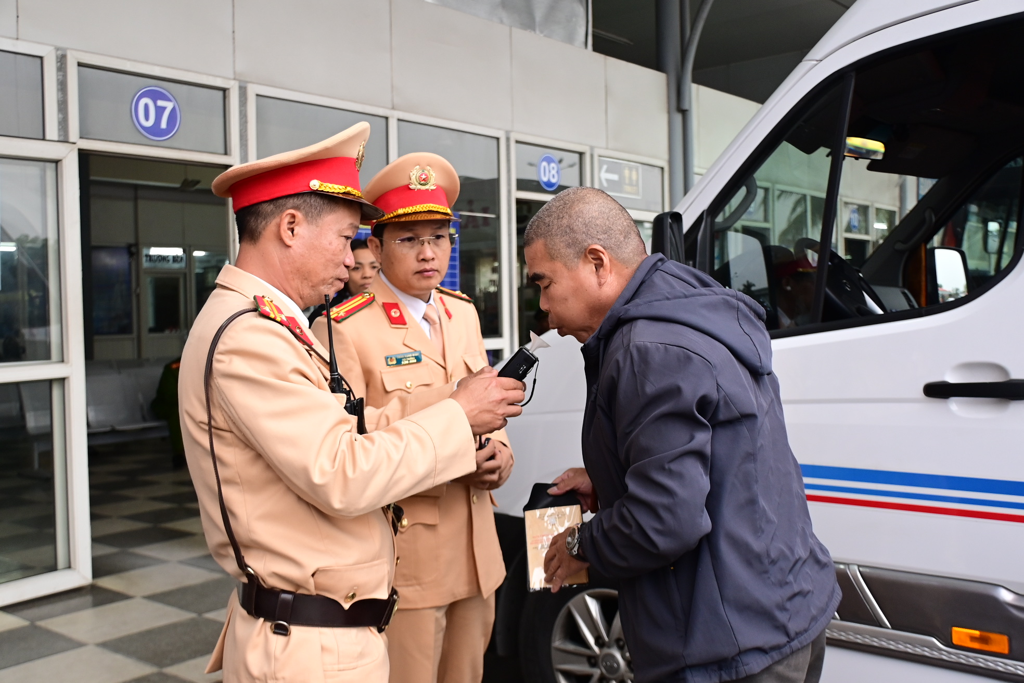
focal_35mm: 36
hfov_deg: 53.1
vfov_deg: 36.9
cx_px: 512
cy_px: 342
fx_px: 1024
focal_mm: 24
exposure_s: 1/200
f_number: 3.8
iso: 640
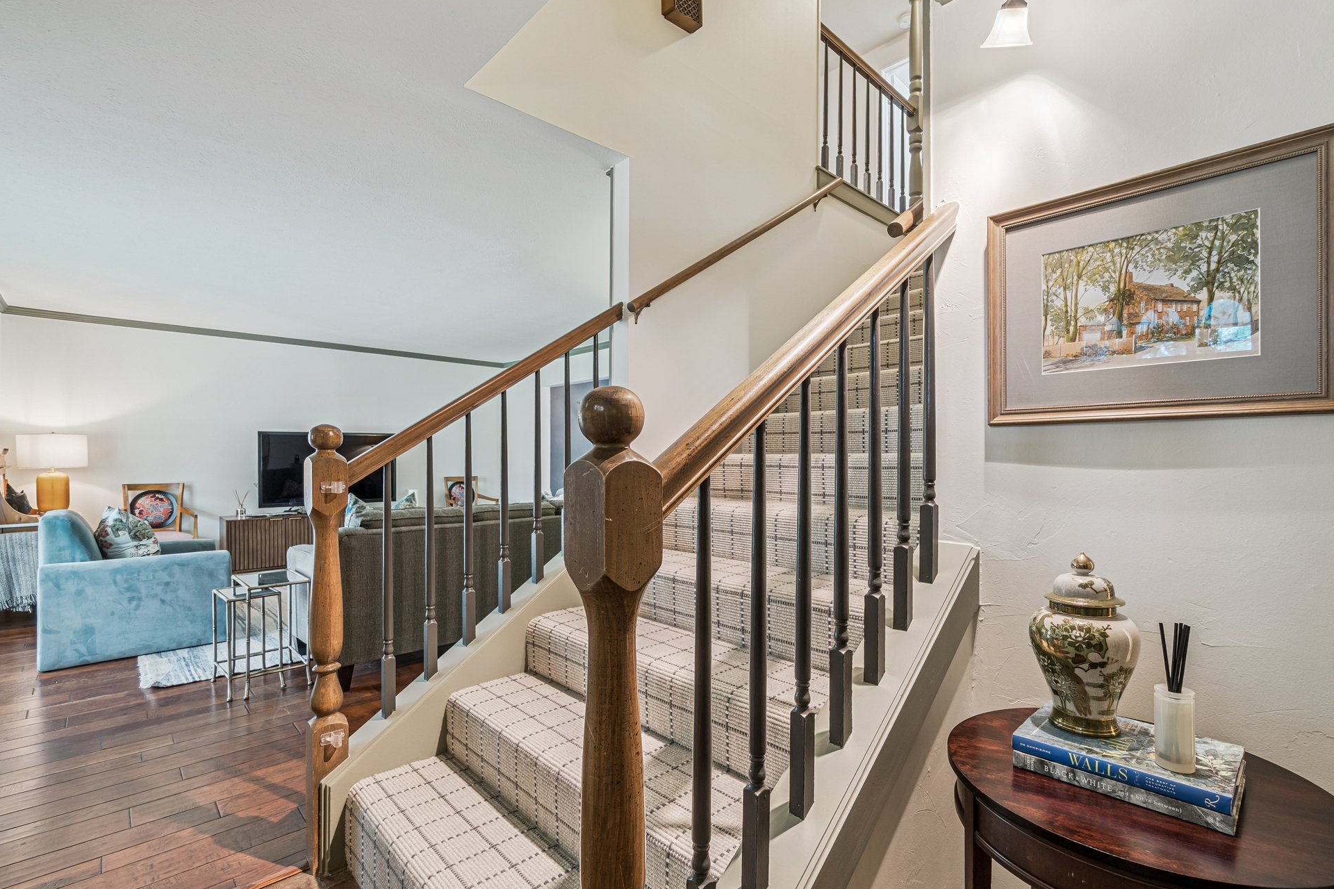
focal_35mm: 16
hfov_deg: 96.7
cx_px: 681
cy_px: 467
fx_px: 593
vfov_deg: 73.7
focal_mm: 10
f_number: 6.3
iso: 200
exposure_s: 1/6
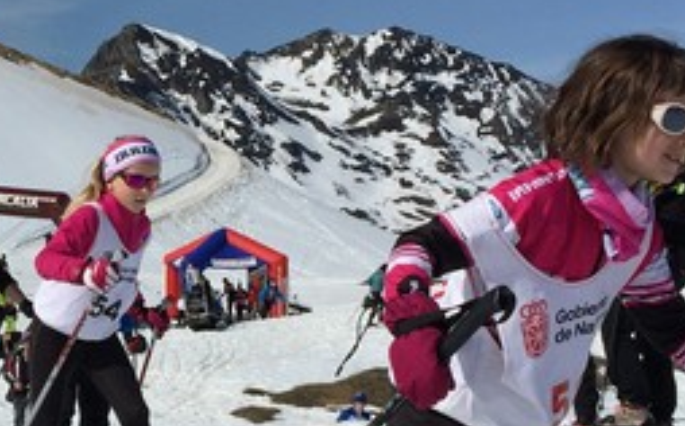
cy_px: 340
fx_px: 1808
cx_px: 5
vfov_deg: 13.4
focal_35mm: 97
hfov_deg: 20.8
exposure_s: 1/7937
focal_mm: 4.15
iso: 32
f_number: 2.2
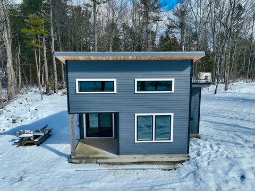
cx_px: 126
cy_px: 97
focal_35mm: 25
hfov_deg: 69.4
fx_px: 184
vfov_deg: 54.9
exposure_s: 1/2500
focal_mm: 12.29
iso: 100
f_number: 2.8
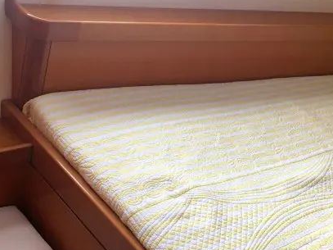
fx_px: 548
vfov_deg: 25.6
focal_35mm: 57
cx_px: 182
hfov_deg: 33.8
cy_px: 158
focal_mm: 4.15
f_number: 2.2
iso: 32
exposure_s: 1/15
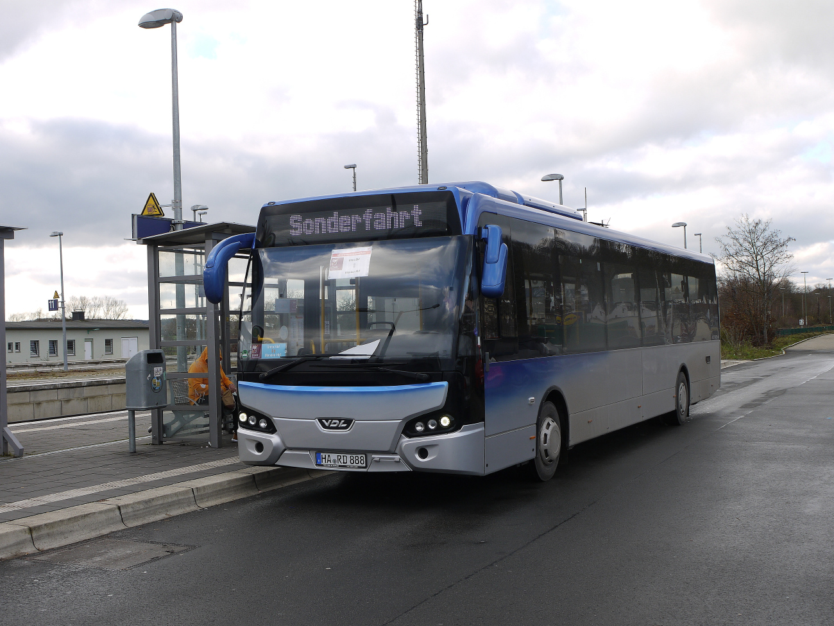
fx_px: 1060
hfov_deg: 42.9
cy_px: 313
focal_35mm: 44
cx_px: 417
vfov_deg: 32.9
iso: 100
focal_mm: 22
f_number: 5.6
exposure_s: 1/160
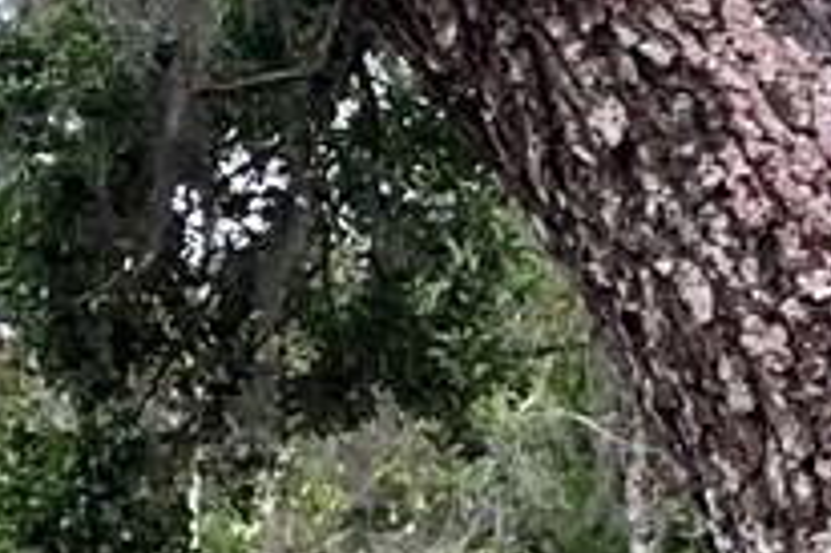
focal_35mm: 210
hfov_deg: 7.6
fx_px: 4844
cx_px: -2211
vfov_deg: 6.5
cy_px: 735
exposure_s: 1/714
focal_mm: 5.1
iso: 50
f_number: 1.6
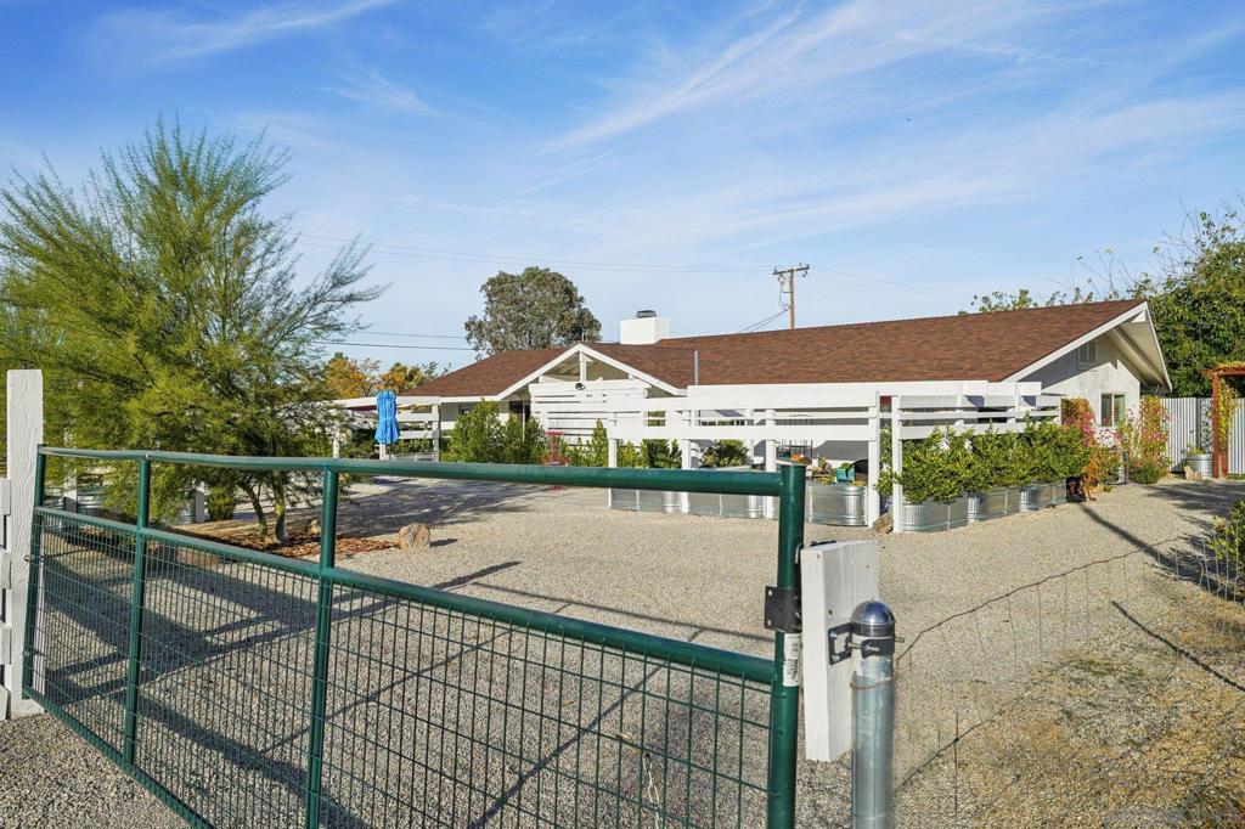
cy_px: 414
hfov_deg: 67.4
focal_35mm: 27
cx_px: 622
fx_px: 933
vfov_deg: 47.9
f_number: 8
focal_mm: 27
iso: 100
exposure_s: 1/500
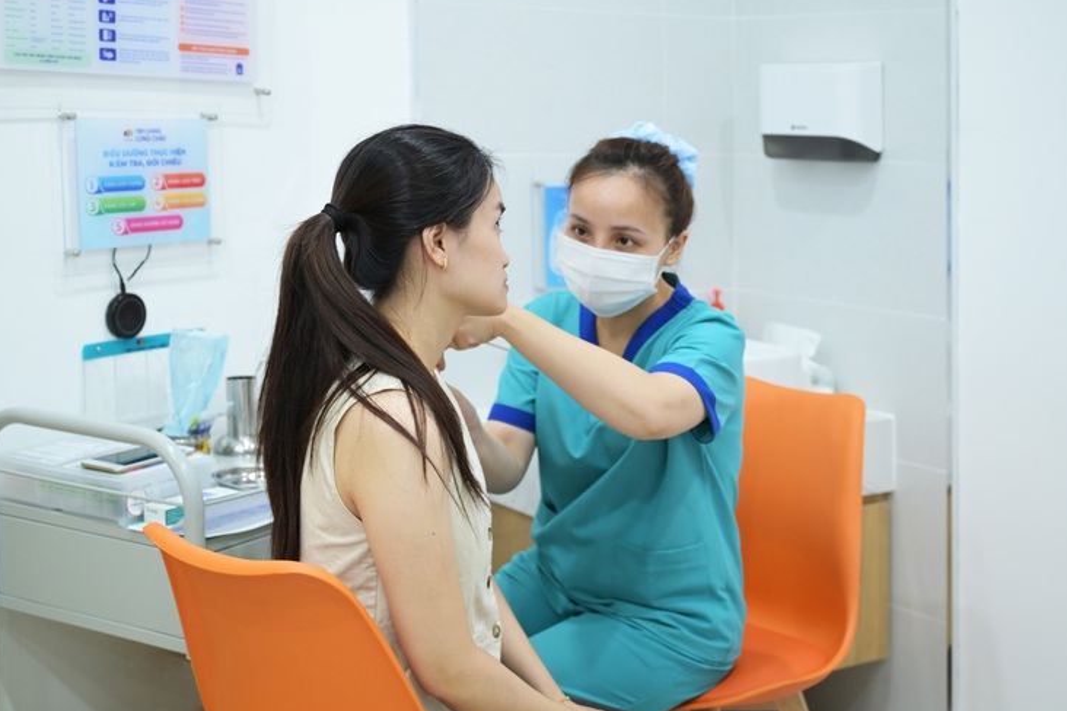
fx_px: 1541
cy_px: 357
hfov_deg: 38.2
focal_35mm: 52
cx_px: 512
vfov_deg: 26.0
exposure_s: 1/160
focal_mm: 49
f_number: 4.5
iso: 1600
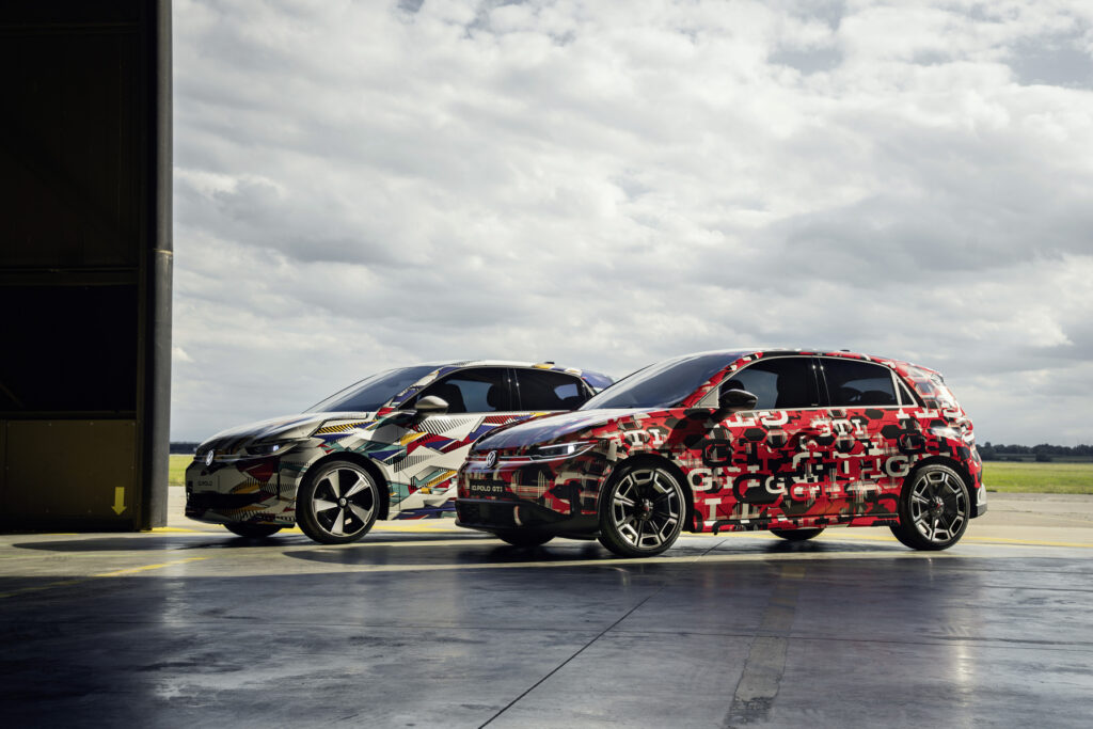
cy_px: 364
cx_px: 546
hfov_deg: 39.0
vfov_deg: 26.6
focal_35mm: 51
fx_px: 1542
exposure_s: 1/50
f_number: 8
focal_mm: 50.8
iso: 125
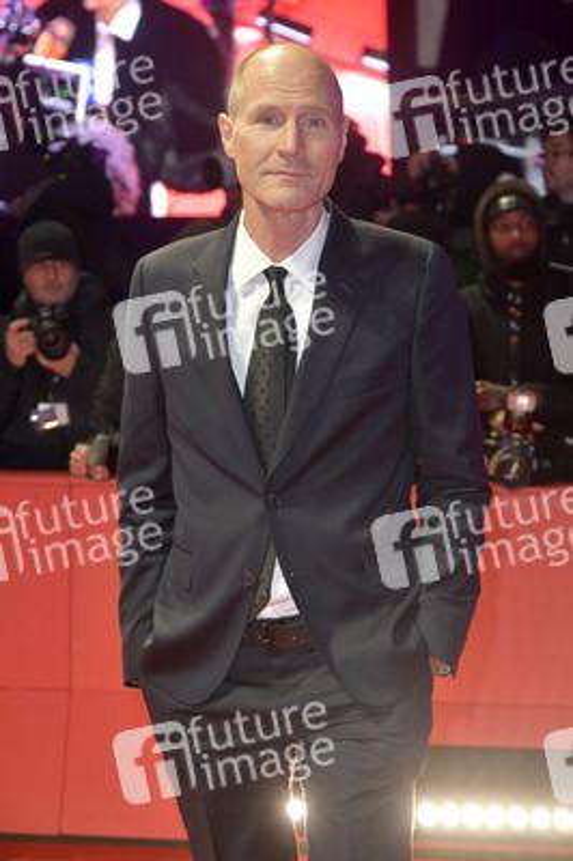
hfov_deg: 16.6
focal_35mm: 82
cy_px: 430
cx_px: 286
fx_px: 1961
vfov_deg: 24.8
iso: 2000
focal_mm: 82
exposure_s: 1/200
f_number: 5.6
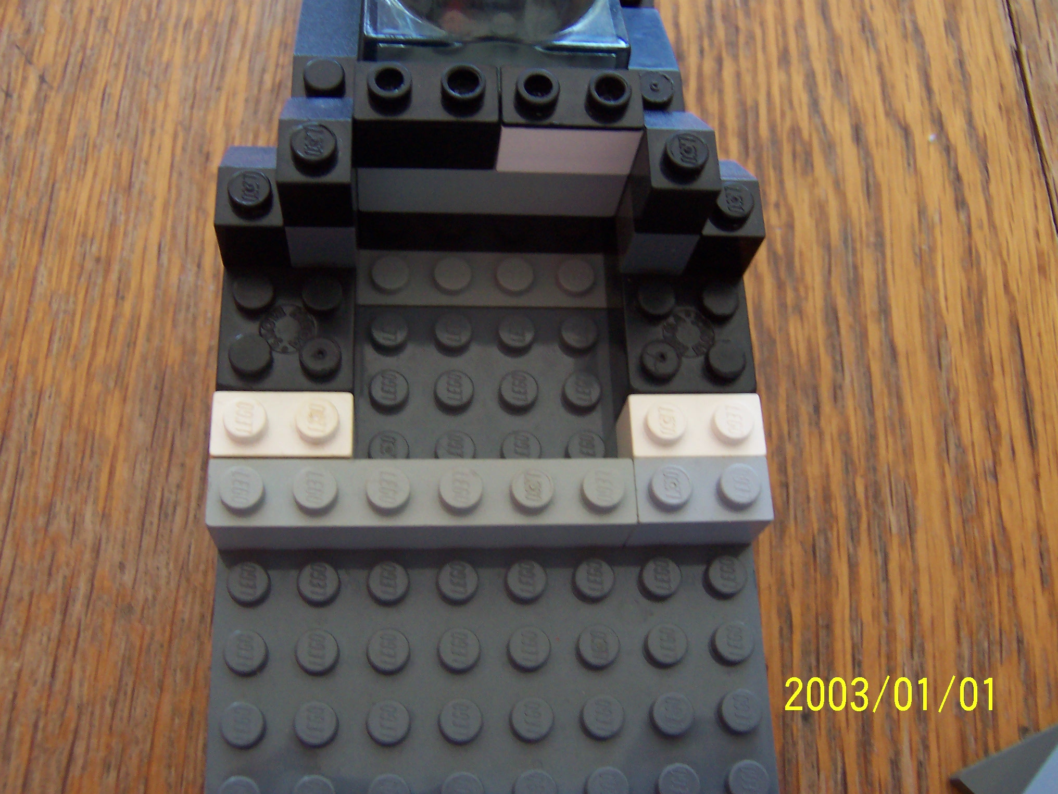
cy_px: 397
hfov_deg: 51.4
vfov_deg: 39.7
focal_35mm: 36
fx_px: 1100
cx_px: 529
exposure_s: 1/30
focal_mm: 5.6
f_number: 2.8
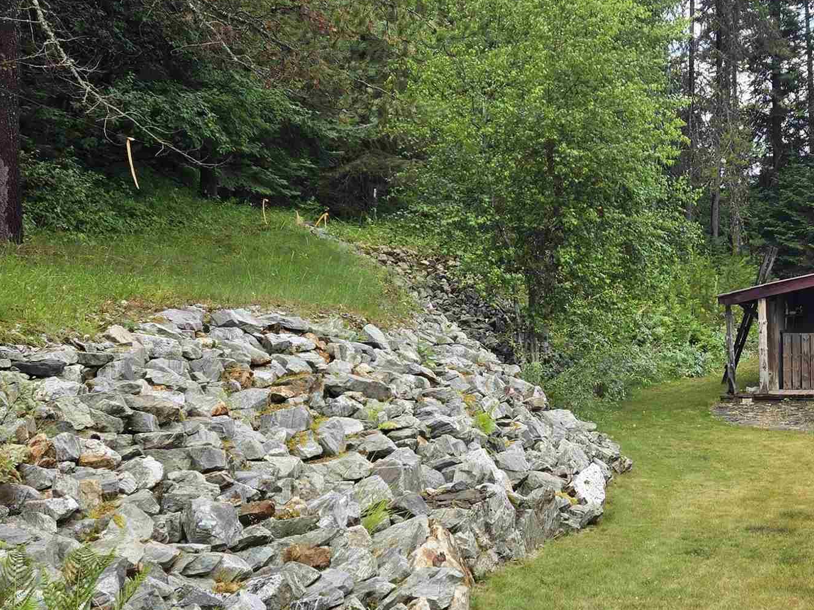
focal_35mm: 53
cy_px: 392
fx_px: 1246
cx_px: 691
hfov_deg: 34.6
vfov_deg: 27.4
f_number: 1.8
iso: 25
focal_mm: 5.4
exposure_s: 1/408
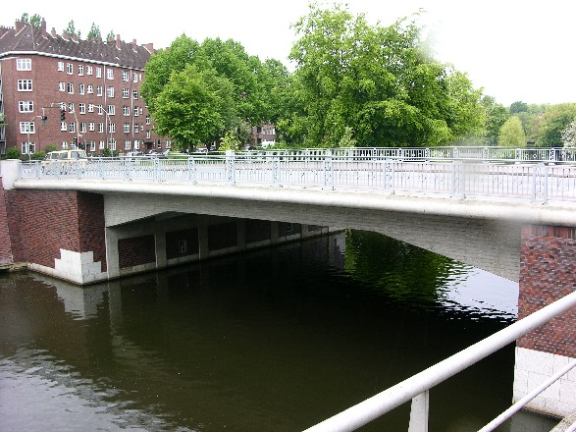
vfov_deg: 40.7
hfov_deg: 52.6
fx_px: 582
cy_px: 216
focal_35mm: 35
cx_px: 288
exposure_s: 1/59.6
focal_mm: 8.9
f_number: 5
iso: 50
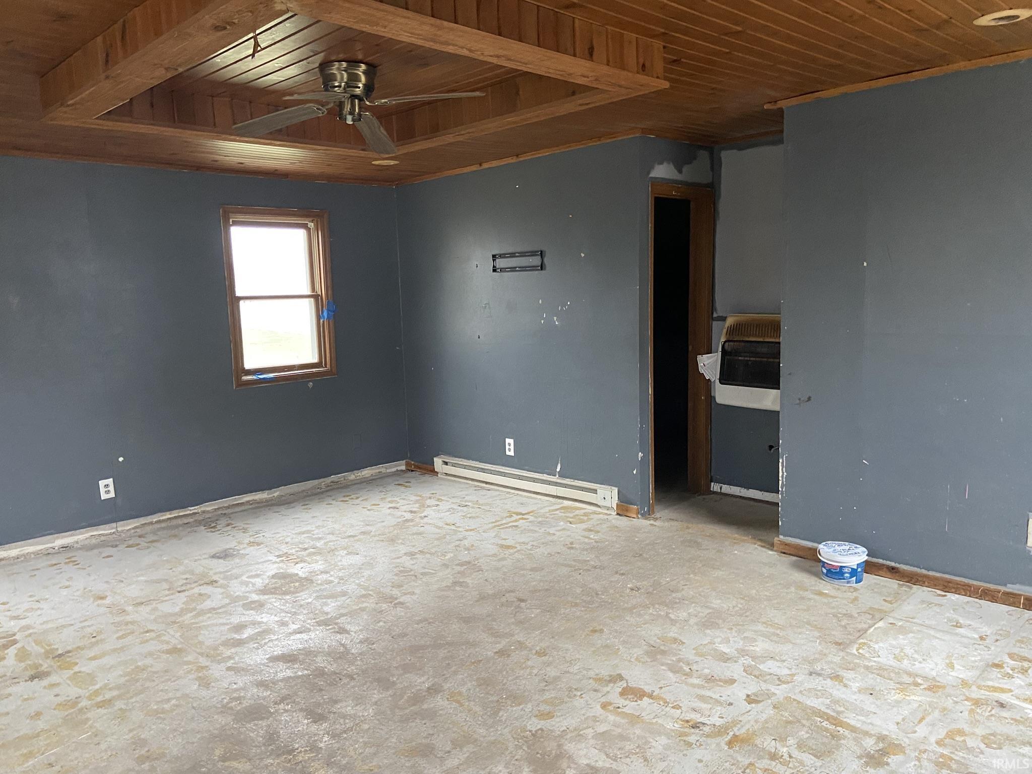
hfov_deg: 67.3
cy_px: 387
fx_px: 775
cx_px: 516
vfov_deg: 53.1
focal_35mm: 26
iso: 500
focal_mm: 4.25
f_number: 1.8
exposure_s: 1/51
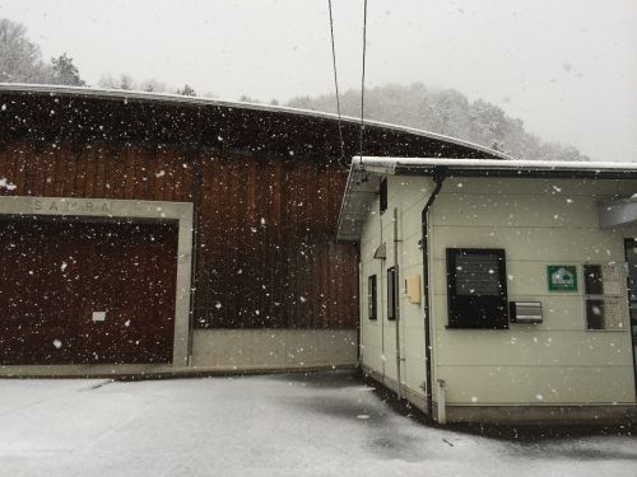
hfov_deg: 60.0
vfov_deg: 46.8
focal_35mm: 30
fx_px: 552
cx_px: 318
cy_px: 238
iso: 32
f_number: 2.2
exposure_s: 1/733
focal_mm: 4.12
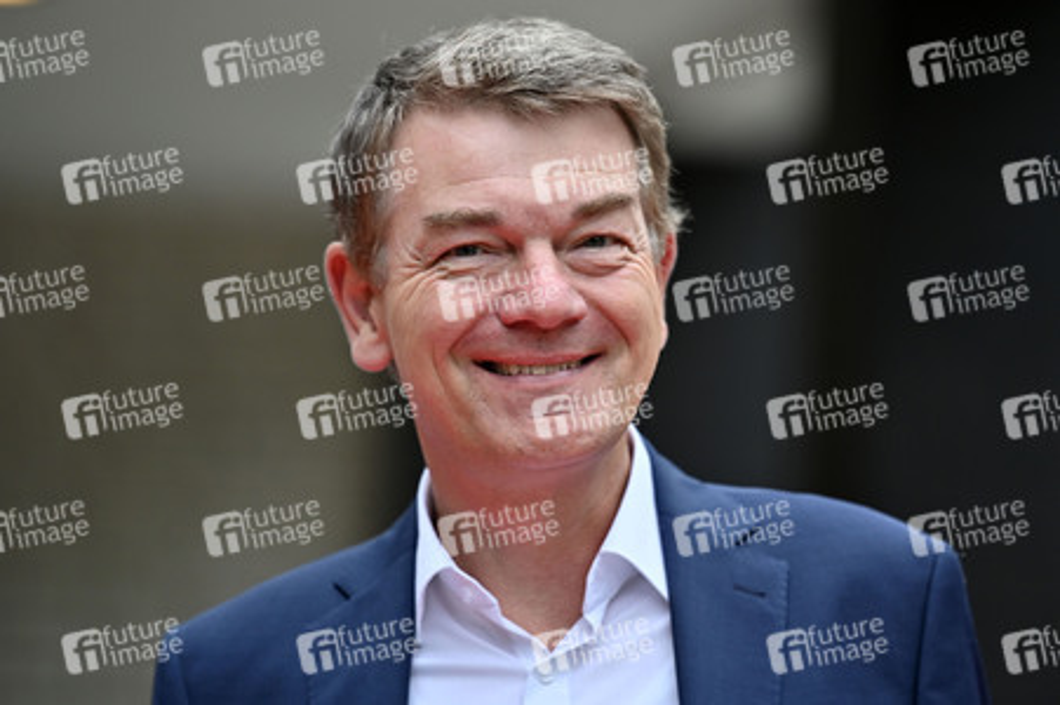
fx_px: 5884
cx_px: 530
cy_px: 352
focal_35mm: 200
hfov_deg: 10.3
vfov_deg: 6.9
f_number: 2.8
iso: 800
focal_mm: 200
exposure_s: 1/500
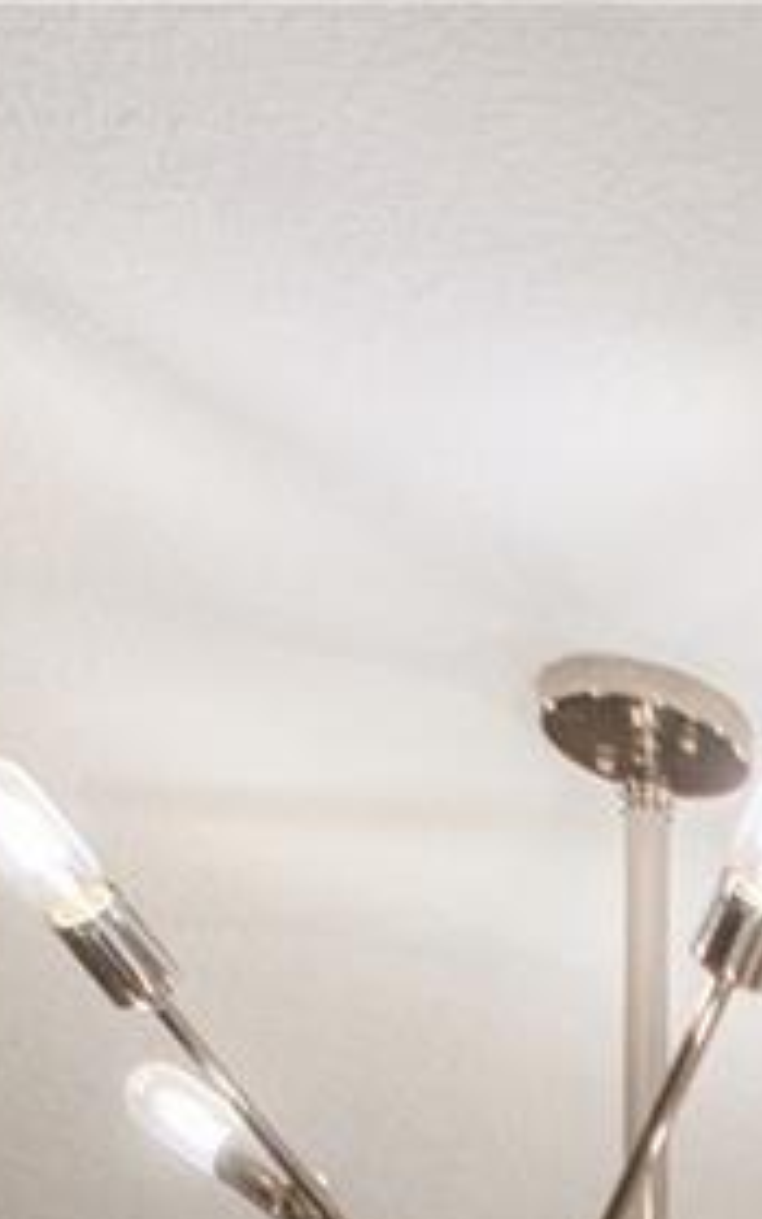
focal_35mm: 112
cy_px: 2967
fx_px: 3721
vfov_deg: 13.4
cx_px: 2791
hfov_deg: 8.3
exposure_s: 1/100
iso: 250
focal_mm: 10
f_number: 5
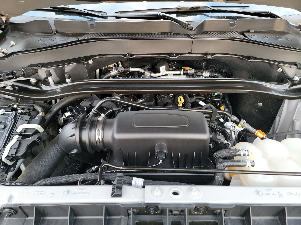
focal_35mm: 24
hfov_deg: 71.6
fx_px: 209
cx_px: 150
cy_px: 112
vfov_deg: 56.8
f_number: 1.8
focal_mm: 6.7
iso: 659
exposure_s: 1/59
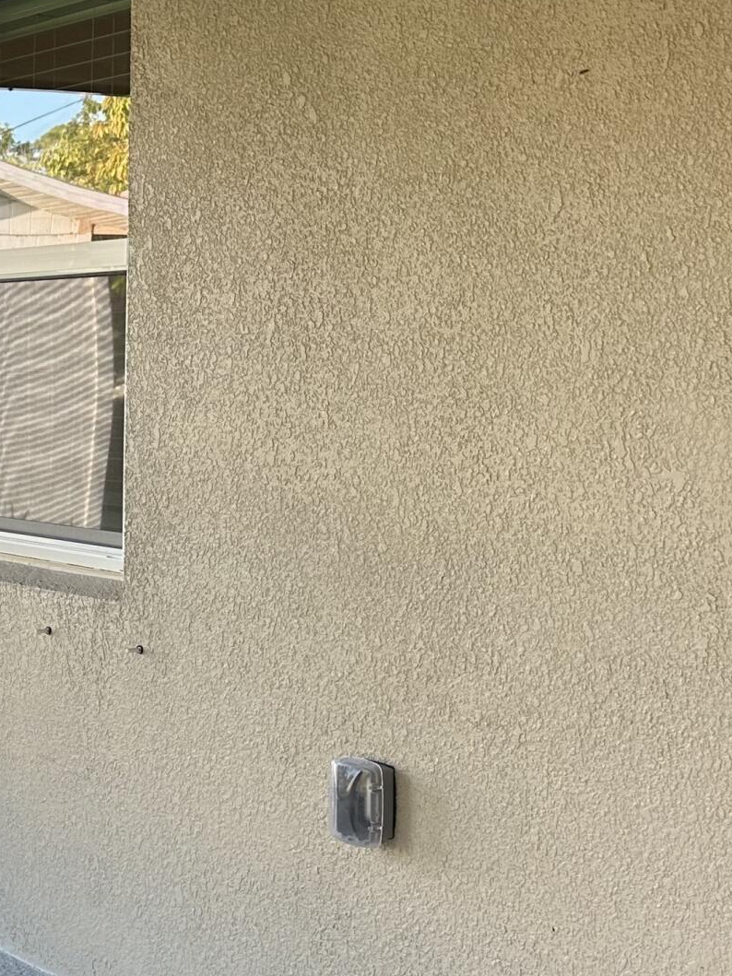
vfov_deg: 28.5
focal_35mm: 68
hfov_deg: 19.6
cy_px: 537
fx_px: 1918
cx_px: -259
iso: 64
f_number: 1.78
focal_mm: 6.86
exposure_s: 1/120
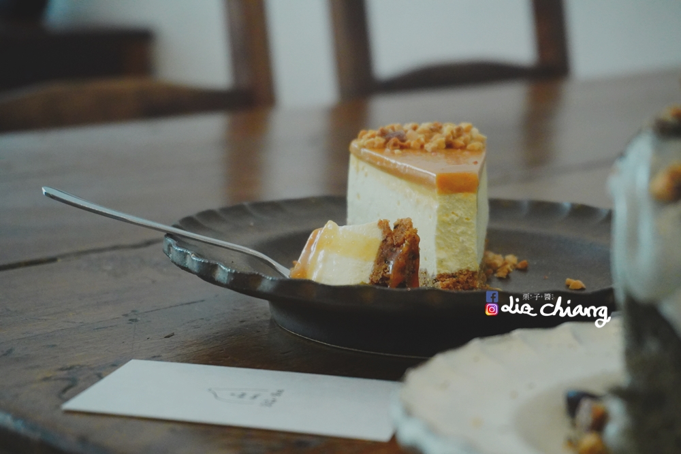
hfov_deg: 27.0
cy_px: 227
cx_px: 340
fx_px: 1419
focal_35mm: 75
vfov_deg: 18.2
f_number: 5.6
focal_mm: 50
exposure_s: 1/100
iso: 8000
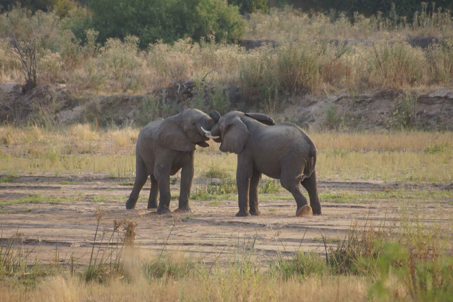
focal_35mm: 450
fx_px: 5662
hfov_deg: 4.6
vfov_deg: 3.1
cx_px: 226
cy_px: 151
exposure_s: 1/500
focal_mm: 300
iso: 400
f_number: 5.6
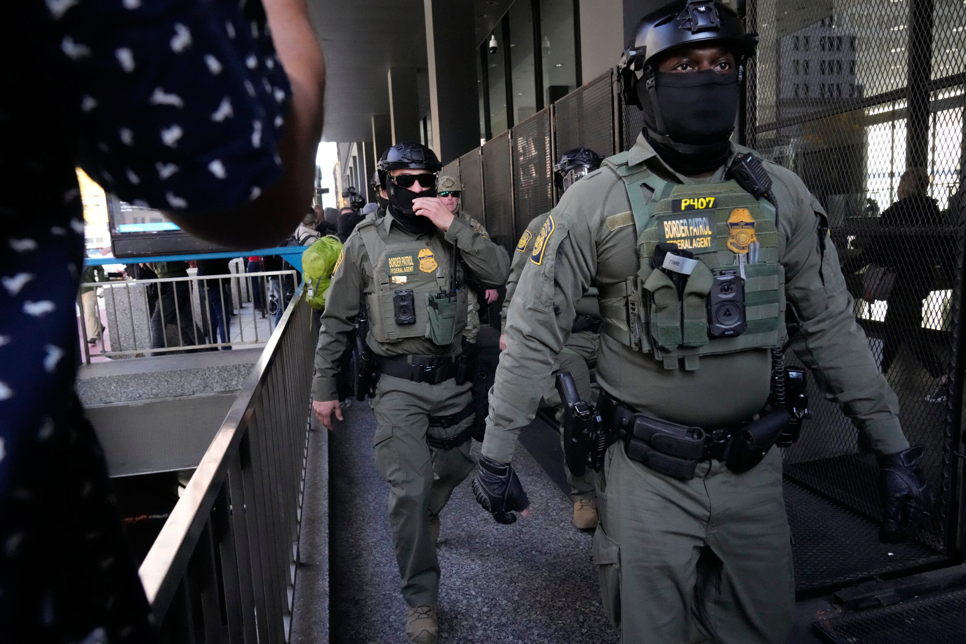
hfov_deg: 73.7
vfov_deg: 53.1
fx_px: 644
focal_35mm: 24
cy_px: 322
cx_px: 483
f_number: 6.3
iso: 12800
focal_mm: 24
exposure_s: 1/1600
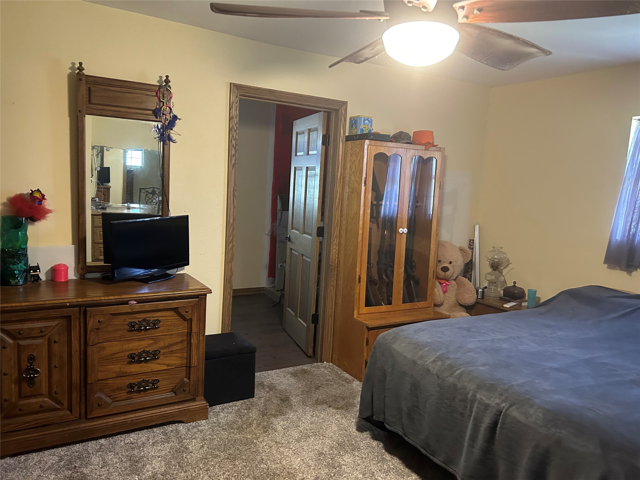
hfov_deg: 67.3
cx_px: 320
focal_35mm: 26
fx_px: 481
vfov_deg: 53.1
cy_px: 240
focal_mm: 5.7
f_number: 1.5
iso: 500
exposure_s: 1/40
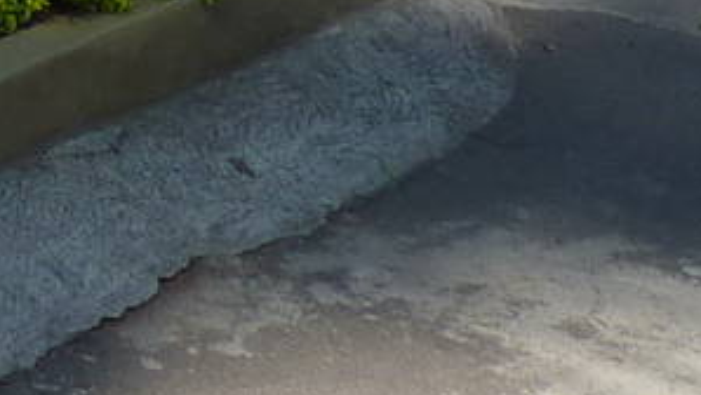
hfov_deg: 12.0
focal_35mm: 146
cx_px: -943
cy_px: -1004
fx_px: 2715
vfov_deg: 7.0
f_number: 4
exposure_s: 1/250
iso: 80
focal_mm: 4.1
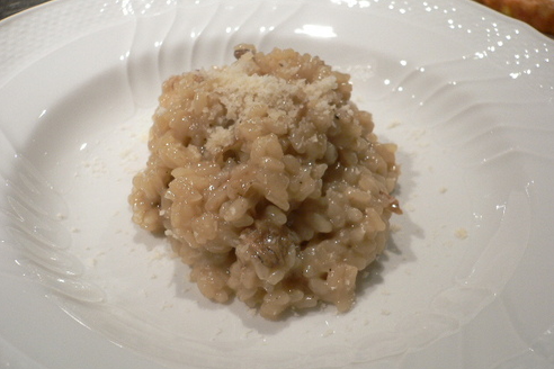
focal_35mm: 37
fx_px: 569
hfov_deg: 51.9
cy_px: 208
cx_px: 275
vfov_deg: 35.9
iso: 100
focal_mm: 5.8
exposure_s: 1/40
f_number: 2.8
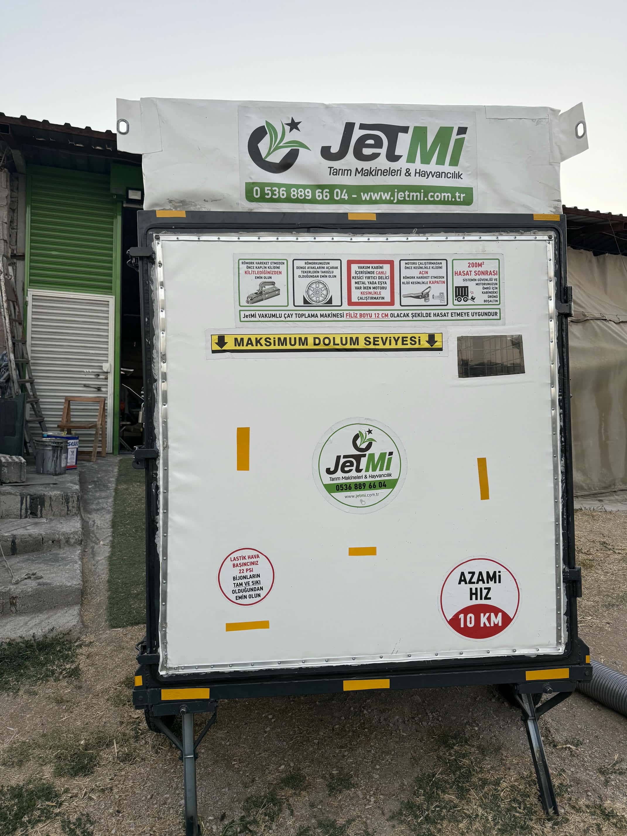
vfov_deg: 71.6
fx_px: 580
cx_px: 314
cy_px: 418
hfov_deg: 56.8
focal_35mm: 24
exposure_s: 1/121
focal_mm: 6.76
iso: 100
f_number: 1.78
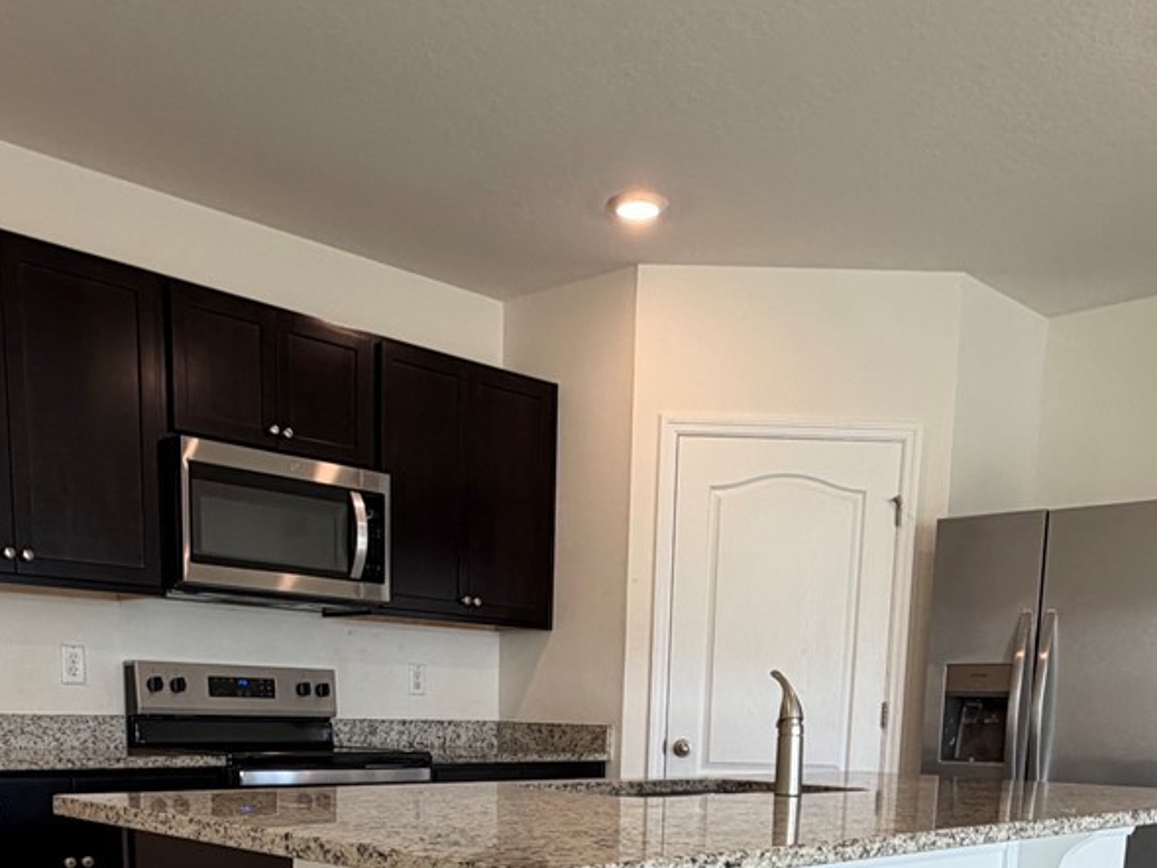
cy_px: 935
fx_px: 1270
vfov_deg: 33.3
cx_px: 578
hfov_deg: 49.0
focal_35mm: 38
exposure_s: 1/120
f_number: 2.2
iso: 125
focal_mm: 2.22
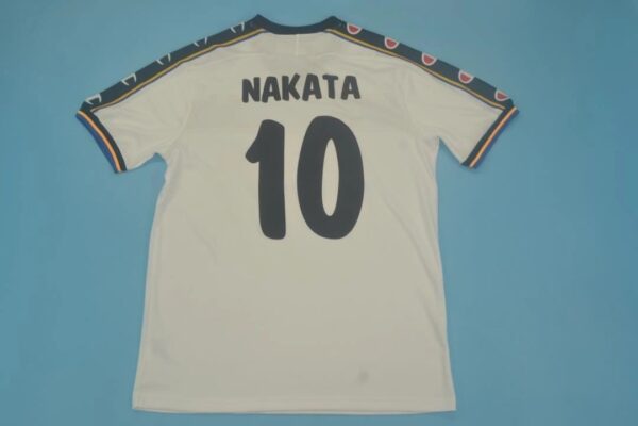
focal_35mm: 33
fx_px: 585
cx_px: 319
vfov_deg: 40.0
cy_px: 213
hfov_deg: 57.2
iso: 200
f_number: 7.1
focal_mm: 22
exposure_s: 1/60
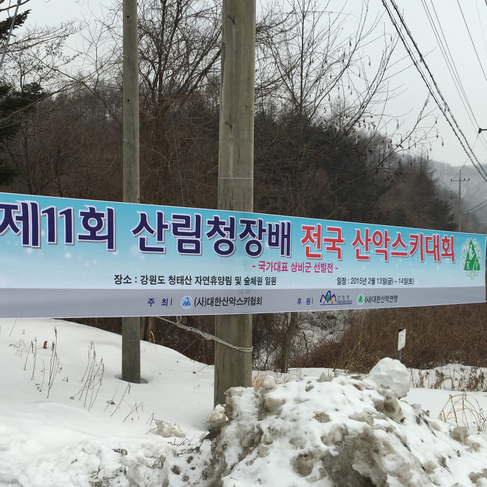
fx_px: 573
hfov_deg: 45.1
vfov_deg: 46.0
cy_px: 251
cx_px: 147
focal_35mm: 36
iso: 32
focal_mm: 4.15
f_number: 2.2
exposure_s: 1/210
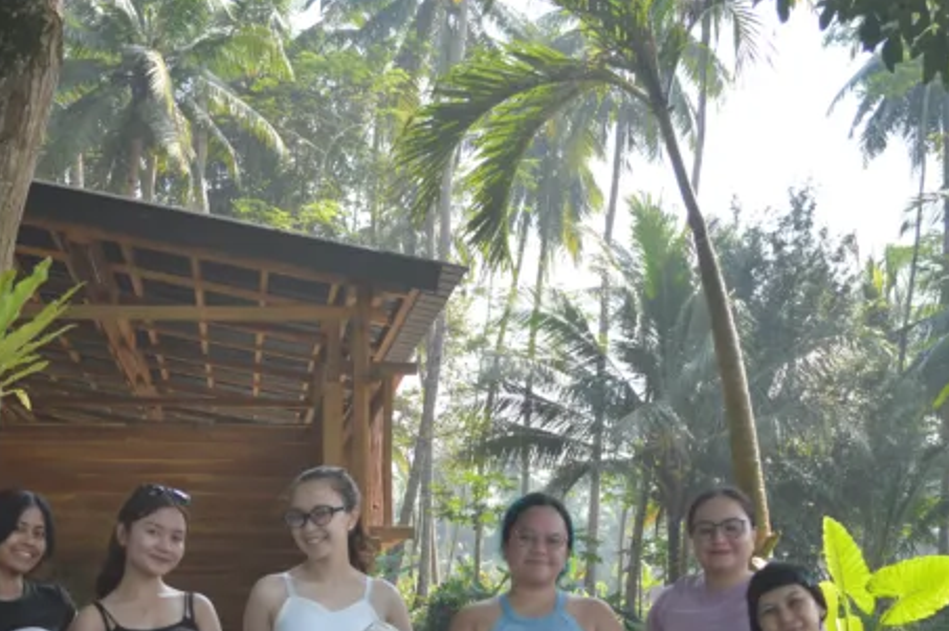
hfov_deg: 32.5
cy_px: 531
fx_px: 1606
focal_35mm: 61
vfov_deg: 21.8
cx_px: 291
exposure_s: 1/2000
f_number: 3.5
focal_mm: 18
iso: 900
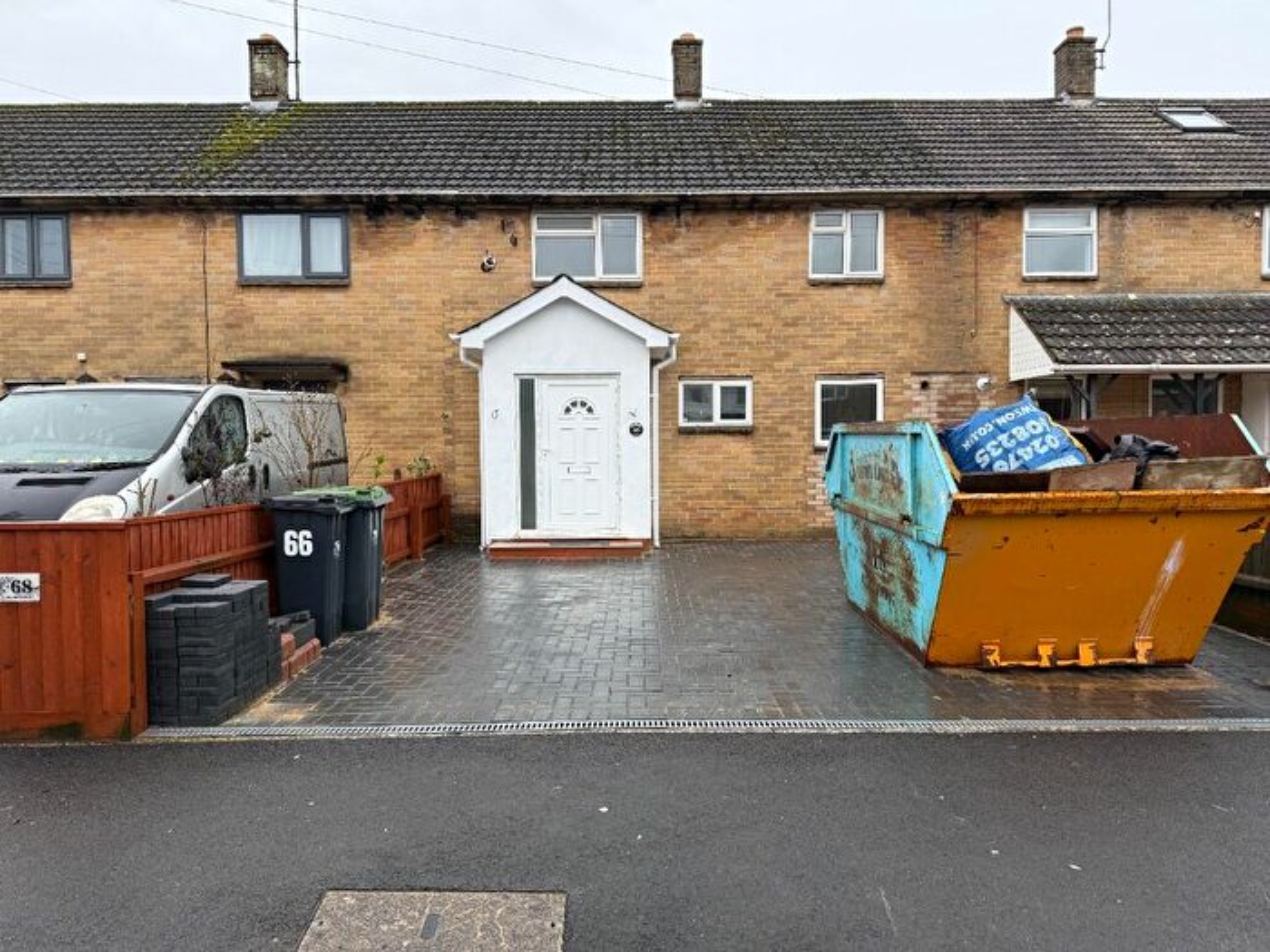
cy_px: 476
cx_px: 635
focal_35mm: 24
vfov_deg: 56.8
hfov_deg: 71.6
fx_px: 881
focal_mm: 6.76
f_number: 1.78
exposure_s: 1/421
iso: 100
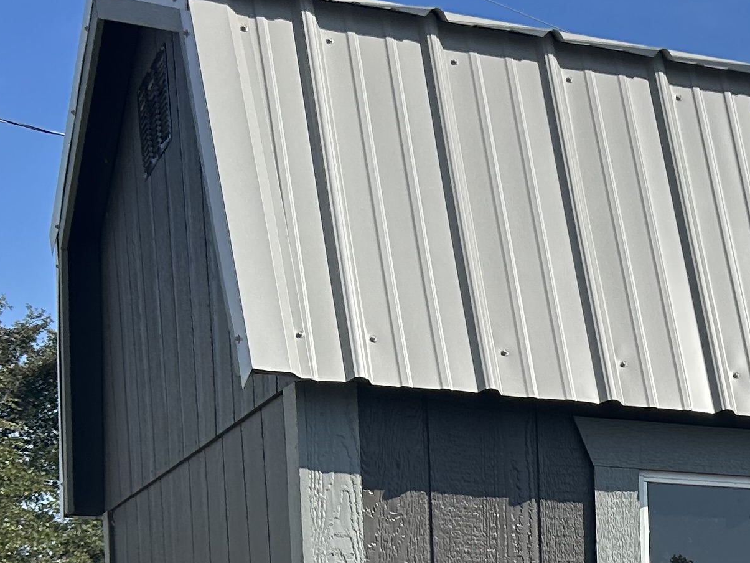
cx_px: 947
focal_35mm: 87
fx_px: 1885
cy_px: 835
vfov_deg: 15.7
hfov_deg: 20.7
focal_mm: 5.7
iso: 50
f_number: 1.5
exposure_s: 1/4115
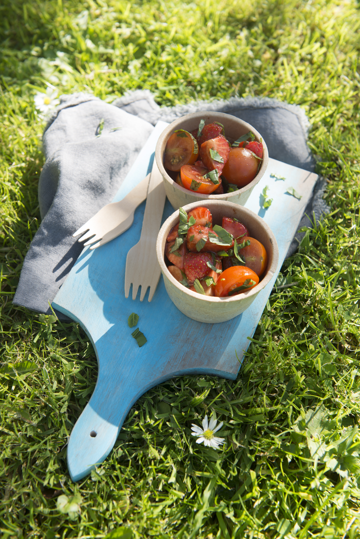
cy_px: 270
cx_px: 180
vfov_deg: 39.6
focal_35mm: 50
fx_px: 749
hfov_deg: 27.0
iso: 100
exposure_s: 1/125
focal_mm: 50
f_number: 5.6
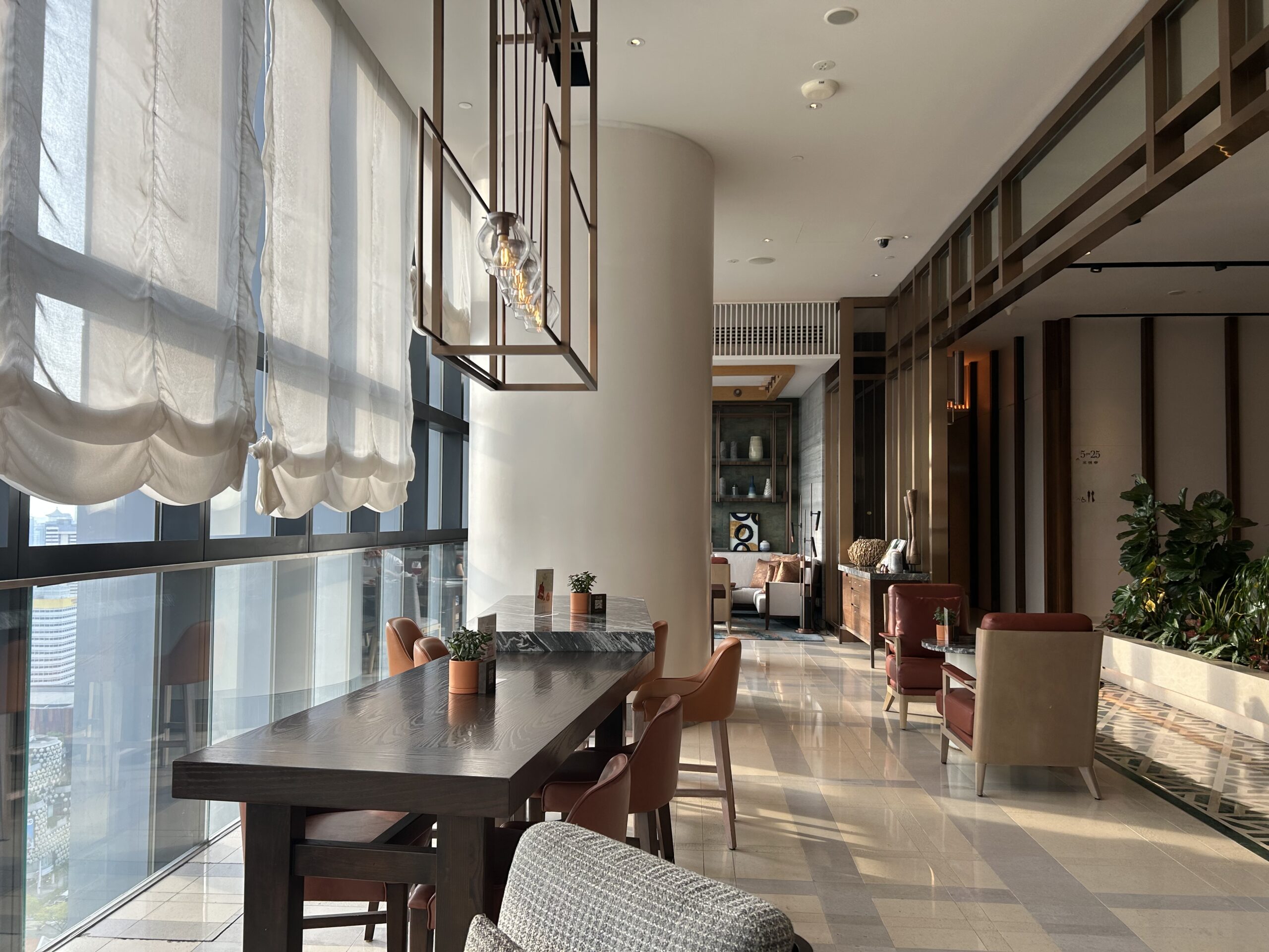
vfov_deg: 53.1
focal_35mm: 26
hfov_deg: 67.3
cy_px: 476
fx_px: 953
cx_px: 634
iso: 40
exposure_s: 1/160
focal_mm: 5.7
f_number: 1.5
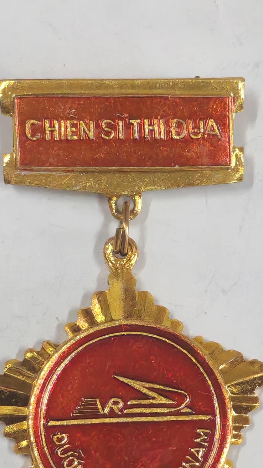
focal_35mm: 142
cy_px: 304
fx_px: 1760
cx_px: 133
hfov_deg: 8.5
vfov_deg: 15.1
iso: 800
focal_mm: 5.52
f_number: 1.95
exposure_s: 1/50
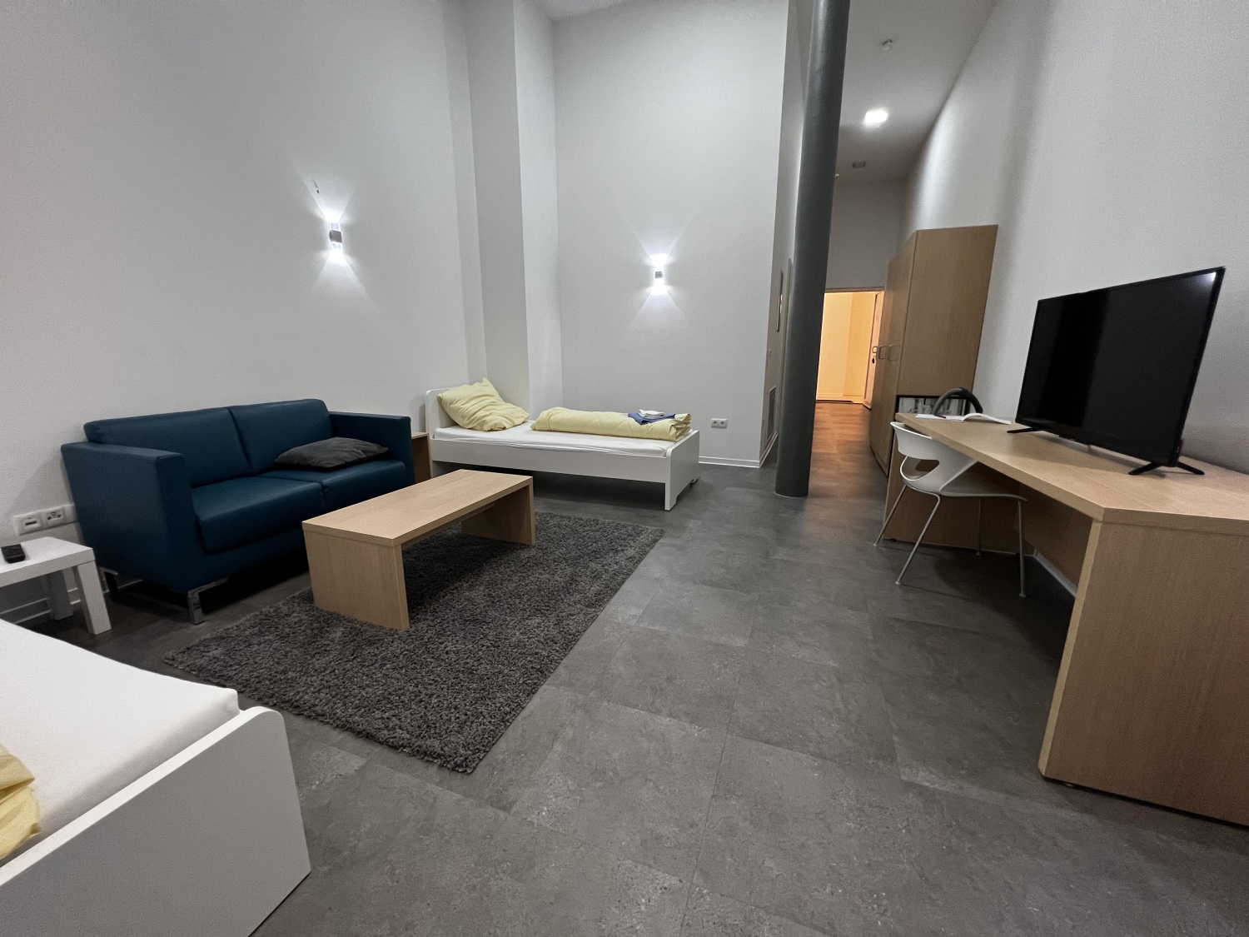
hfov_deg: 106.2
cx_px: 624
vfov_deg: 89.9
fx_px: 469
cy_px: 468
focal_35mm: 13
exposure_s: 1/60
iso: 320
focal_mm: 1.57
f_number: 1.8
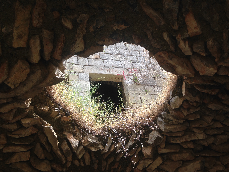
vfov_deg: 42.9
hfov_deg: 55.4
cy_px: 86
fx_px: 218
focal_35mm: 33
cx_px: 114
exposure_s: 1/704
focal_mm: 4.12
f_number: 2.4
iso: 50
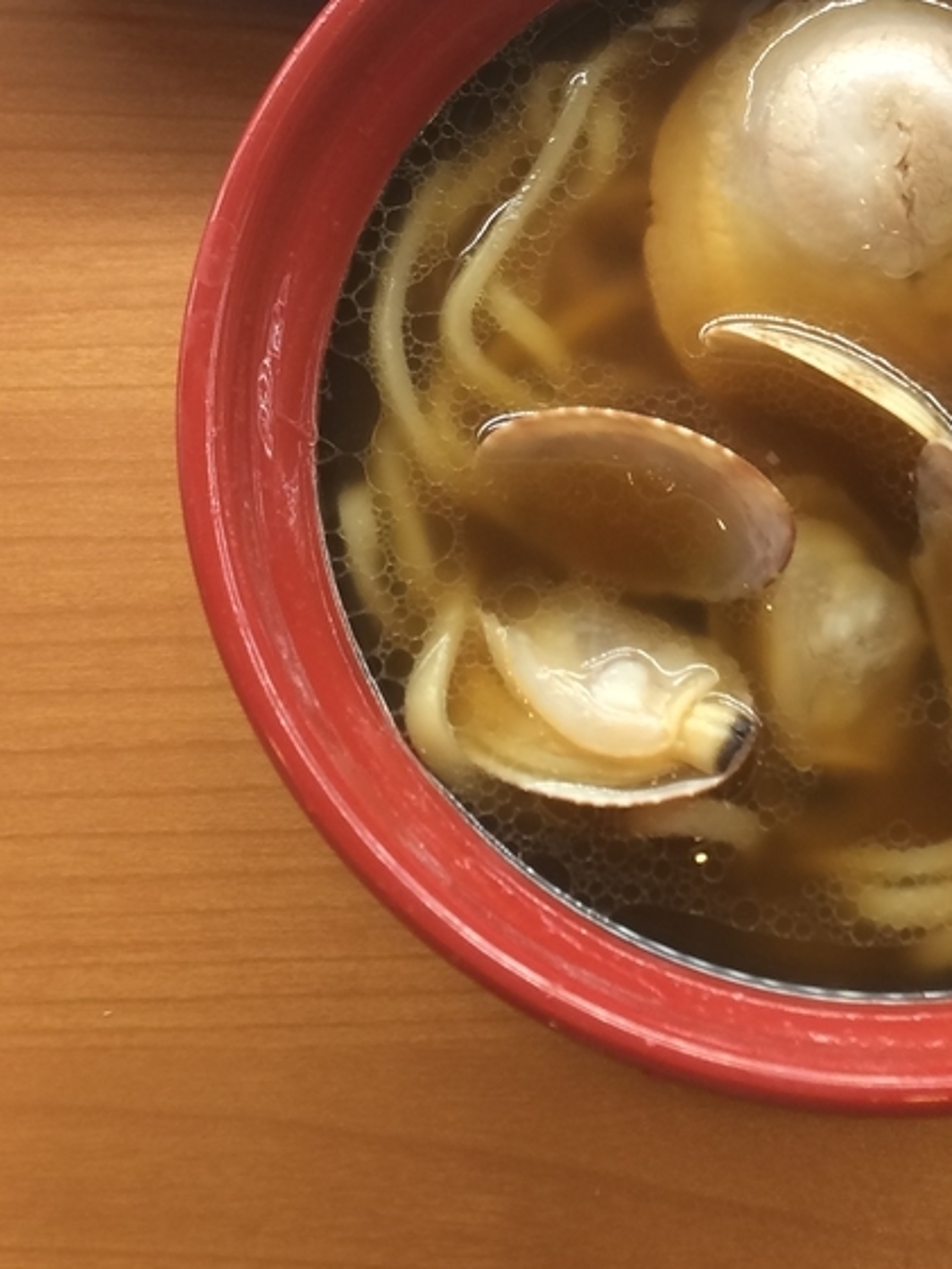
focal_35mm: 62
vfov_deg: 29.8
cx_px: 830
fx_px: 2273
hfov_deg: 23.1
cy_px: 109
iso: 40
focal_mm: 4.15
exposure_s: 1/30
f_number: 2.2
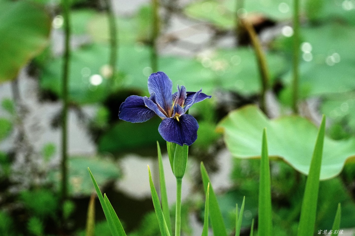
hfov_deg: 10.3
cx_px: 178
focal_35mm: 200
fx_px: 1972
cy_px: 118
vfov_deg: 6.9
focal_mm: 200
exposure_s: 1/400
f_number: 5.6
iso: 800
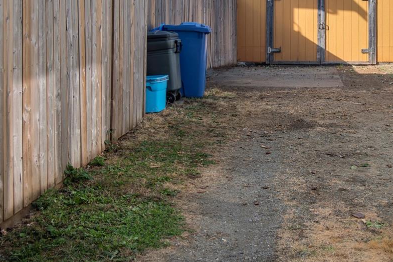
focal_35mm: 67
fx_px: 731
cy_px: 26
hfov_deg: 29.5
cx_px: 301
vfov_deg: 19.9
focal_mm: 22
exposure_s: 1/500
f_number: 8
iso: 200
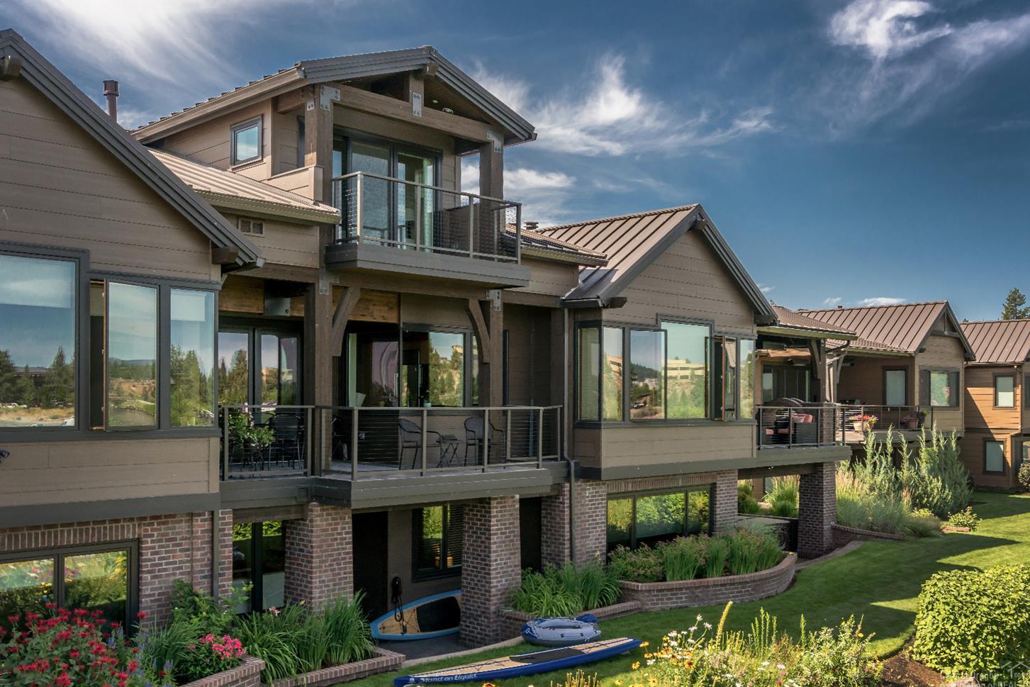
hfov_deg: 57.9
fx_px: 930
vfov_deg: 40.5
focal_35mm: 33
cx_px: 515
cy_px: 351
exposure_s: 1/250
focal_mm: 21
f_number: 8
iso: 200
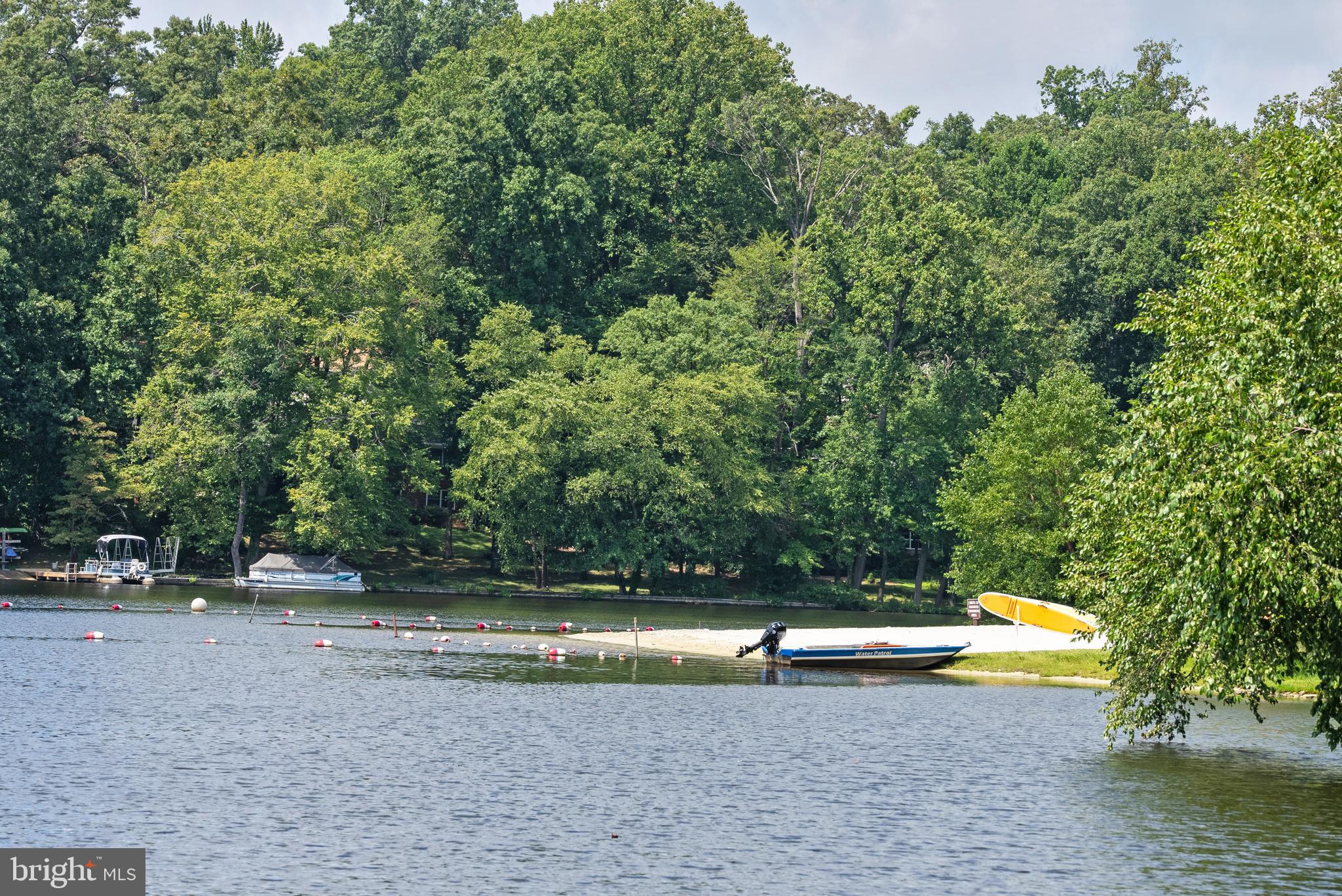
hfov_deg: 13.4
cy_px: 448
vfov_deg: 9.0
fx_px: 5705
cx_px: 671
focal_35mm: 153
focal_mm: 153
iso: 200
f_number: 10
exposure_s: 1/250
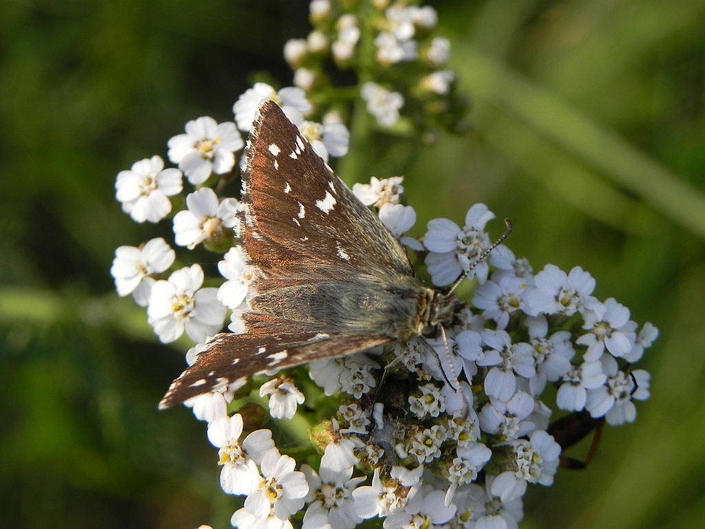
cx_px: 352
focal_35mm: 85
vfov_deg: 17.4
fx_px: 1731
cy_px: 264
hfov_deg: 23.0
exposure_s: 1/305
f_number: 4
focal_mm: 15.1
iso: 160
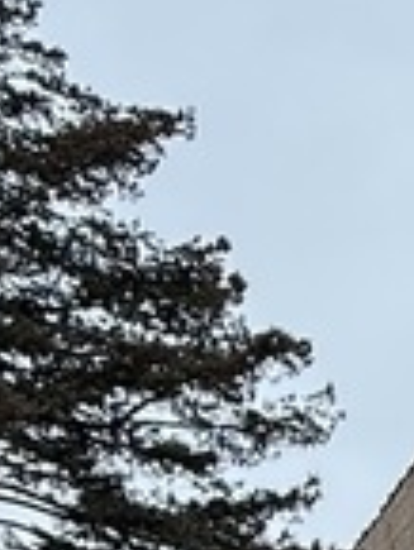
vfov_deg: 16.5
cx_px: 1113
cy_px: 910
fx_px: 1656
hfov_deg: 11.0
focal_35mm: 104
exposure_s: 1/267
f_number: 2.2
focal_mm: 2.22
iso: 64
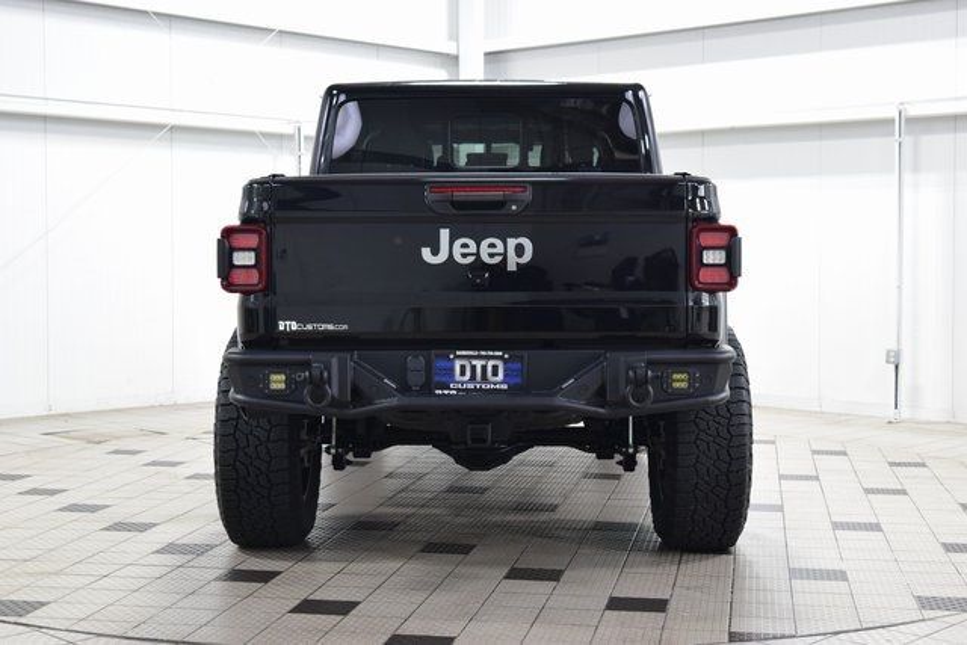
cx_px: 484
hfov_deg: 35.0
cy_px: 322
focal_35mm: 57
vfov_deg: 23.8
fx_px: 1531
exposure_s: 1/15
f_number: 6.3
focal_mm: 38
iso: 1100
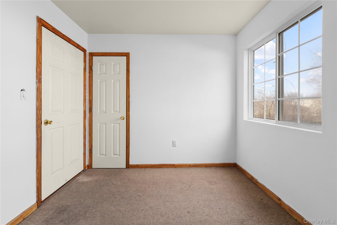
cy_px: 112
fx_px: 131
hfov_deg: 104.3
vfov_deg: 81.2
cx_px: 168
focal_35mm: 14
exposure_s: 1/80
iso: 800
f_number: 9
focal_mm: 14
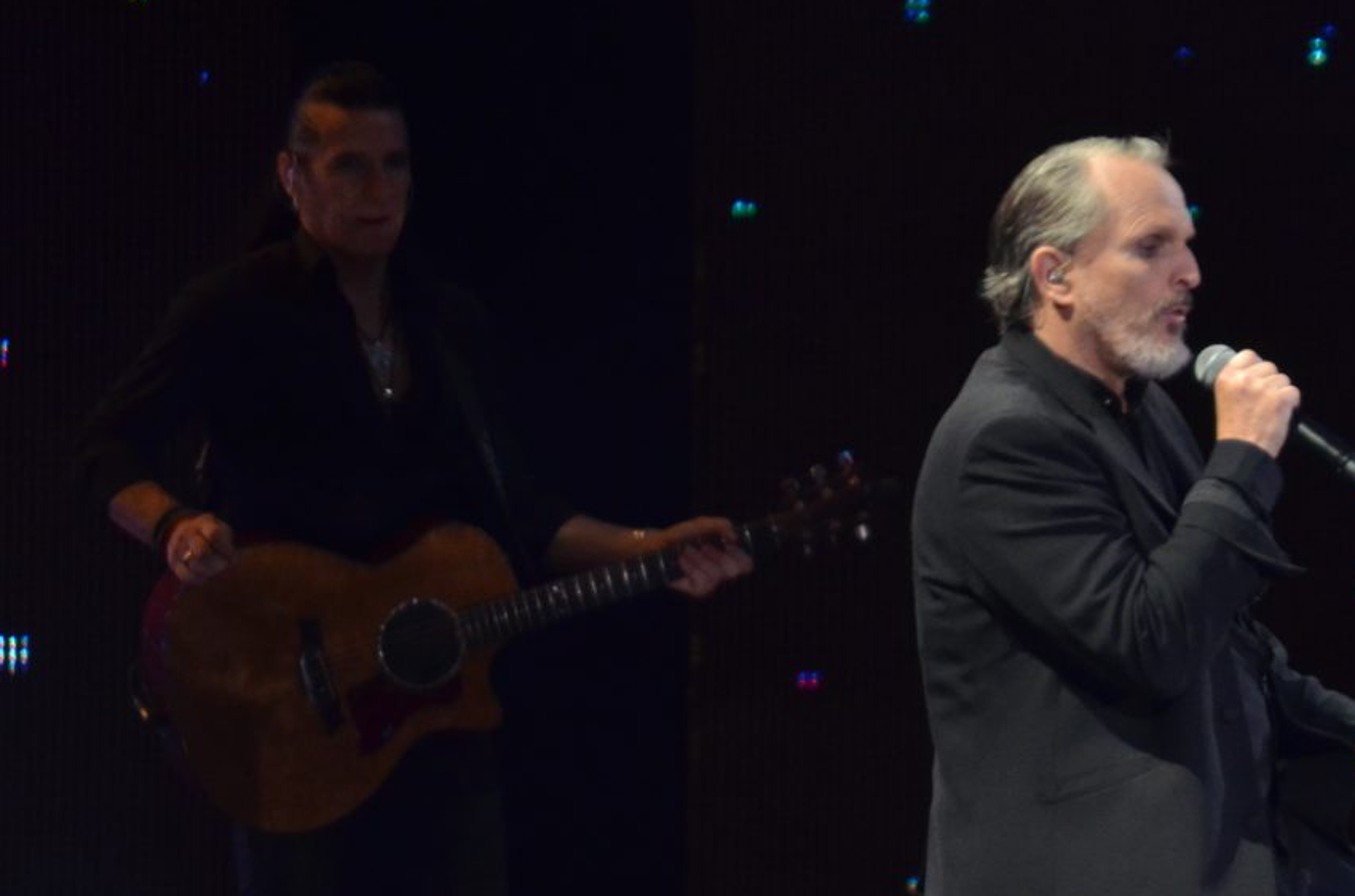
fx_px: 27189
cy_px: 845
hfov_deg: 2.9
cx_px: 1275
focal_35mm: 724
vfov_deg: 1.9
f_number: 5.6
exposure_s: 1/125
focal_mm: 200
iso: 1000
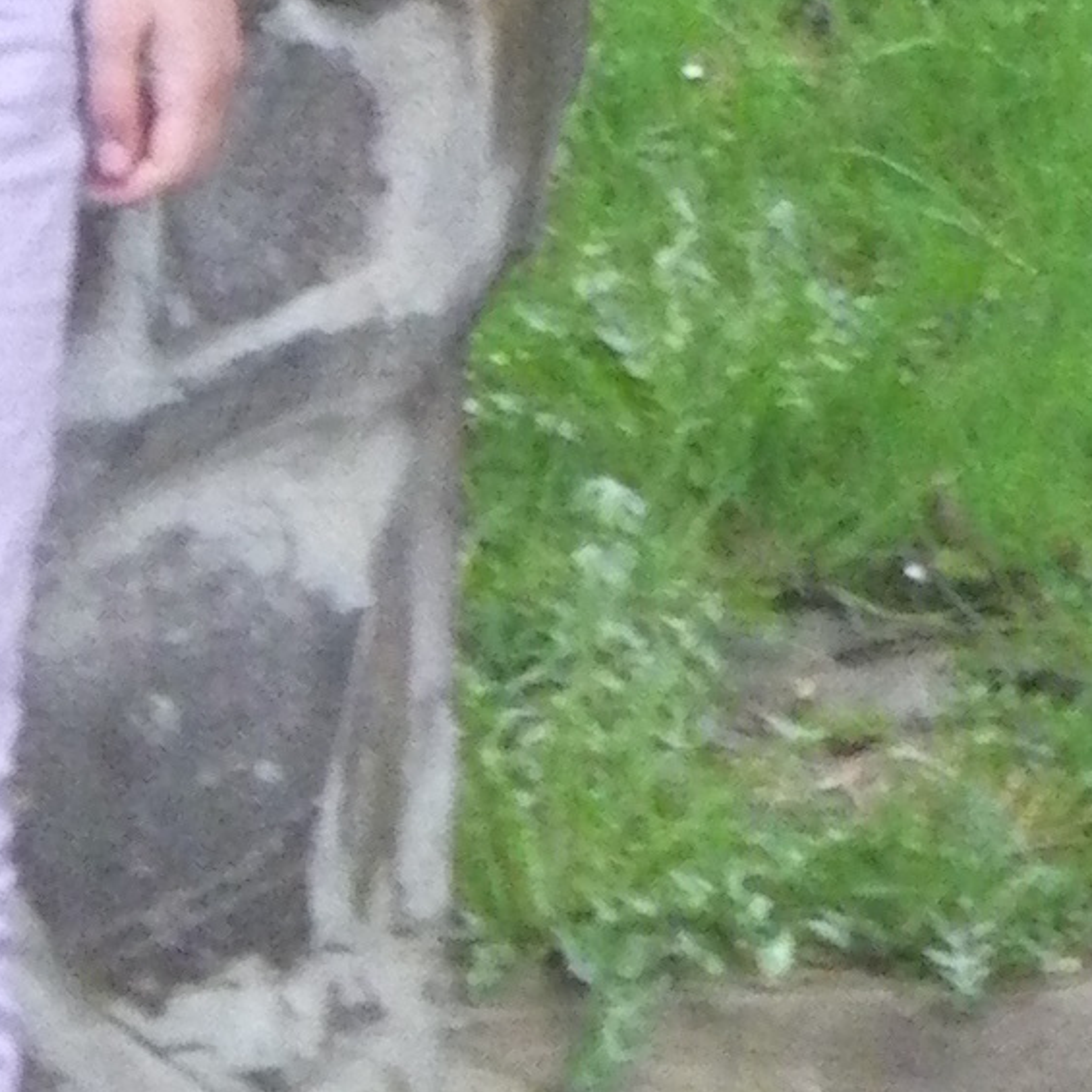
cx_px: -184
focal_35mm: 291
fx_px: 10386
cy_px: -1305
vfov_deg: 5.8
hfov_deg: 6.0
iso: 400
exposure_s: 1/60
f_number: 4.4
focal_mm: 9.1
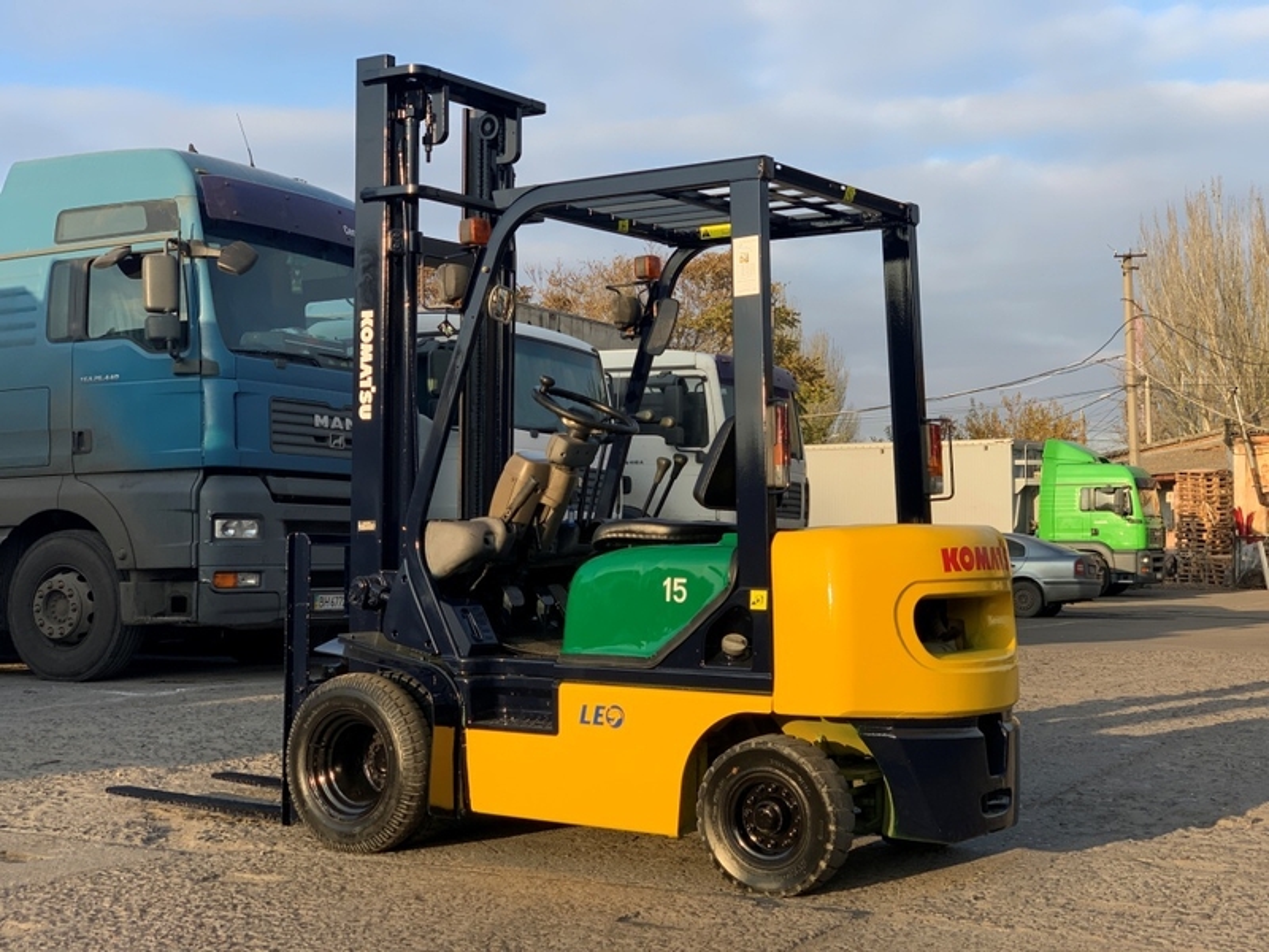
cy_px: 476
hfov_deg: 36.8
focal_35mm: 52
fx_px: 1906
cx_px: 634
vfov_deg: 28.0
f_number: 2.4
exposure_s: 1/631
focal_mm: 6
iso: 16
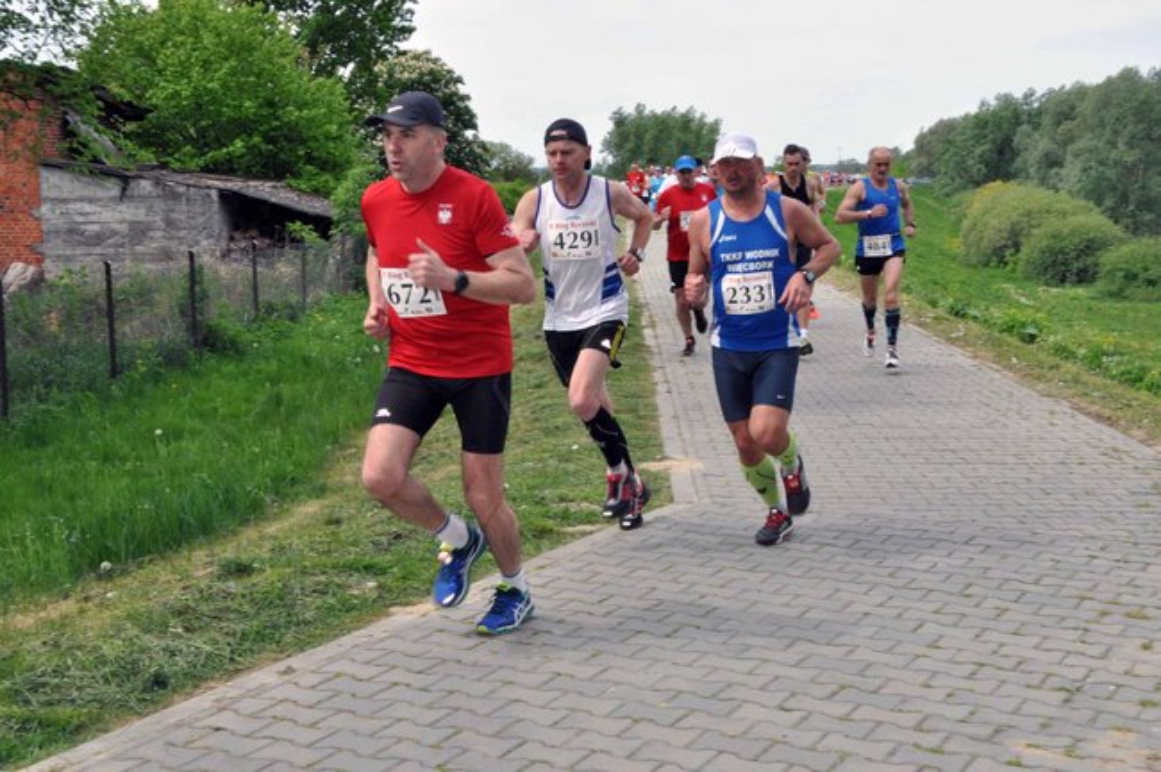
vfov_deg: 25.0
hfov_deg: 36.9
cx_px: 580
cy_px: 386
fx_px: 1740
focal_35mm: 54
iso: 800
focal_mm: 36
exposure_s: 1/200
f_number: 29
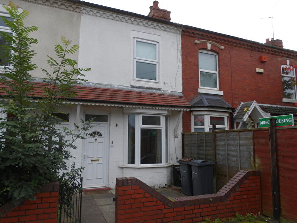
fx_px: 206
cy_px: 112
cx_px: 148
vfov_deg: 56.8
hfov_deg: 71.6
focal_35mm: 24
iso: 100
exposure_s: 1/238
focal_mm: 4.3
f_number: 4.1
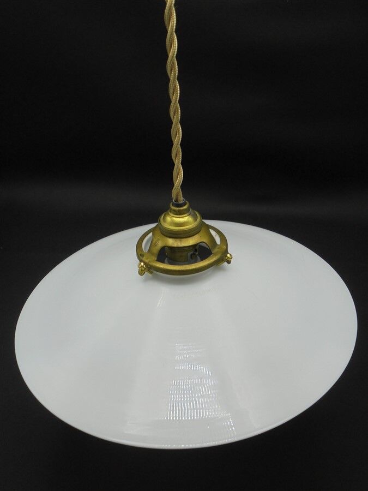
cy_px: 246
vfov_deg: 49.0
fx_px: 539
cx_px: 184
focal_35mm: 38
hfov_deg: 37.7
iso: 100
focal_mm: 6.9
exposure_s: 1/60
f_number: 4.2
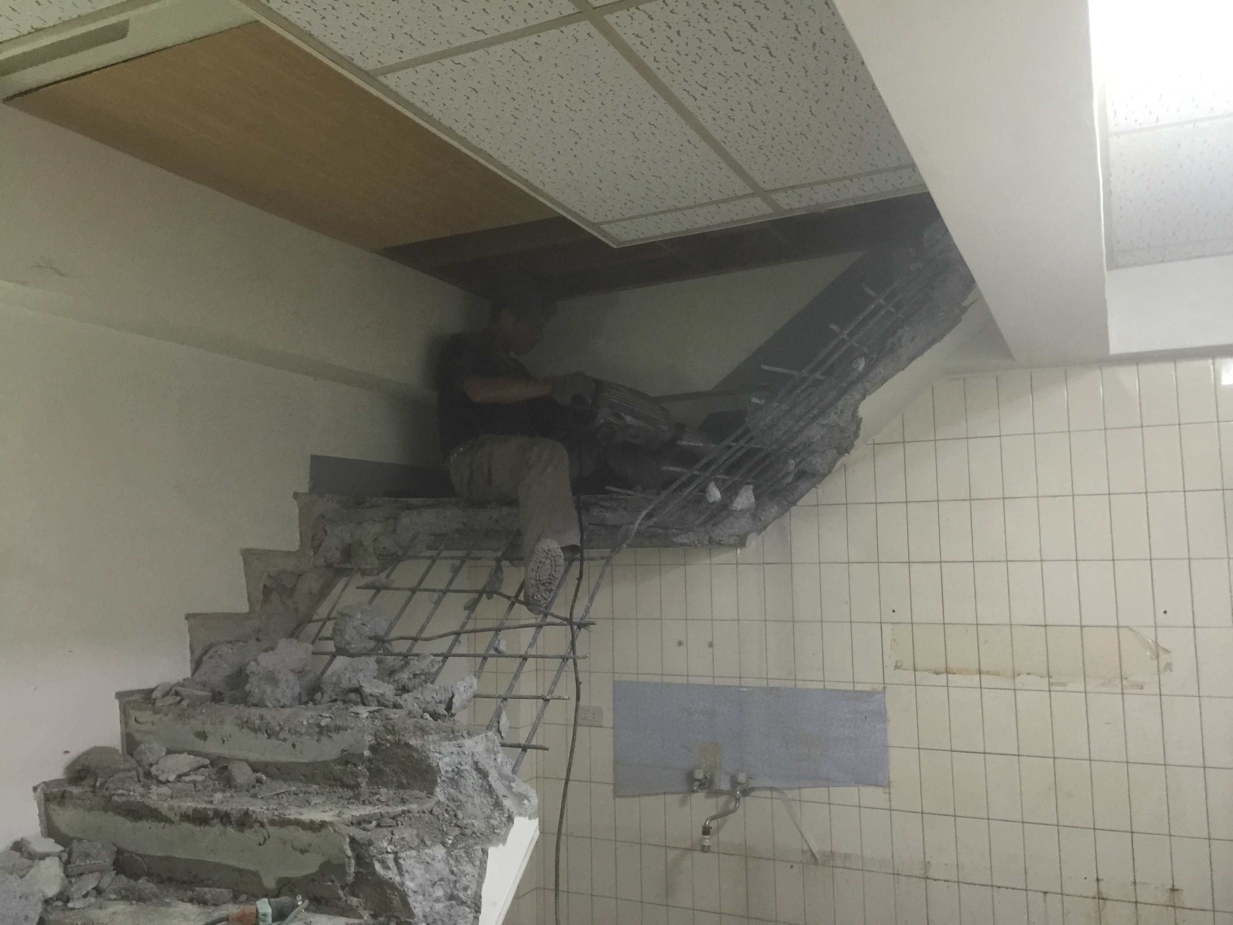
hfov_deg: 61.7
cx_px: 616
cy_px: 462
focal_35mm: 29
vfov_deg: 48.2
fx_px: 1033
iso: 100
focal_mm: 4.15
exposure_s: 1/10
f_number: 2.2
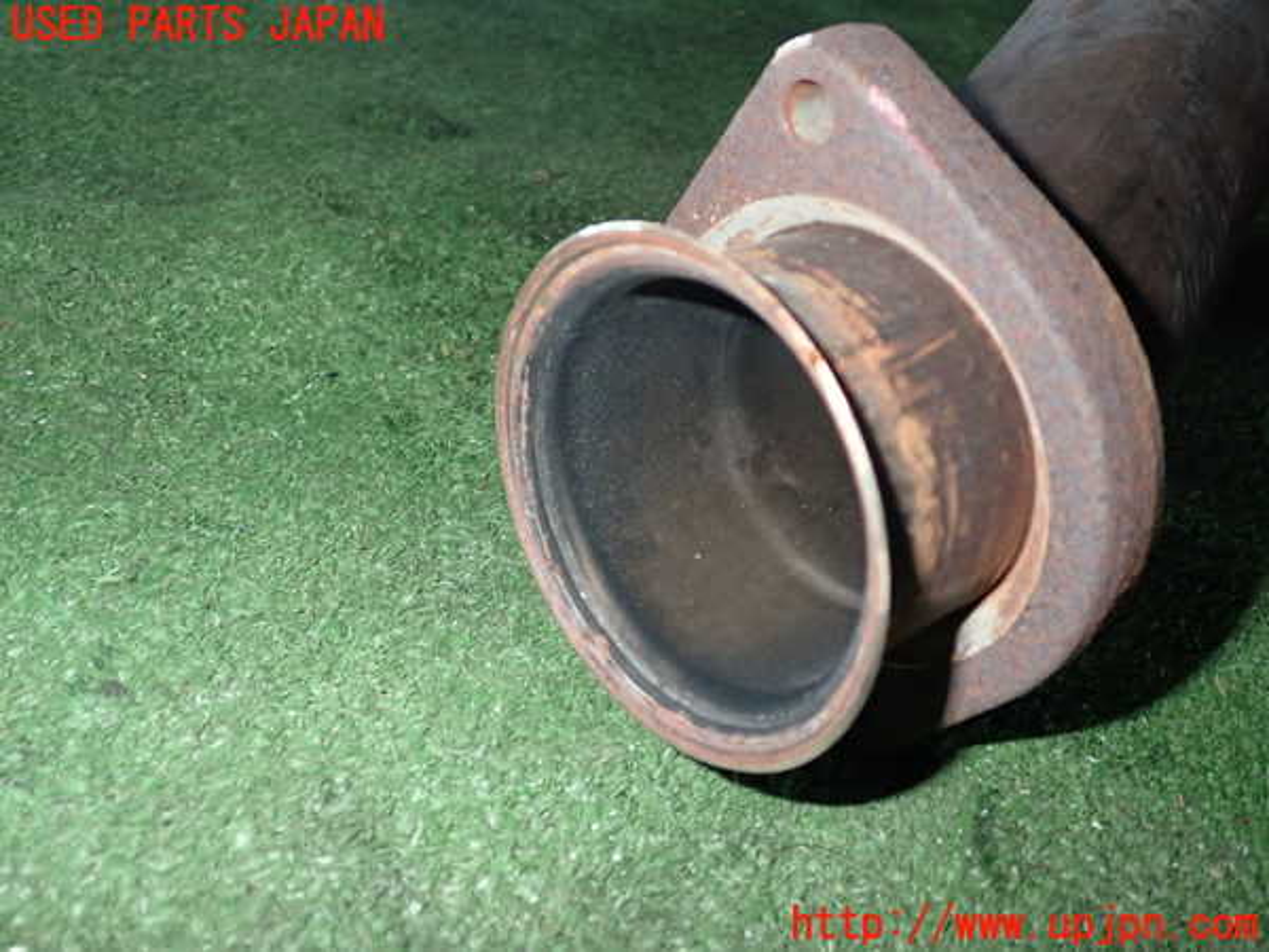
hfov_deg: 56.8
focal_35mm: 32
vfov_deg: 44.2
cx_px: 634
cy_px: 476
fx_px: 1173
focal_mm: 5.79
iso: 400
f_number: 7.1
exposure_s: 1/30
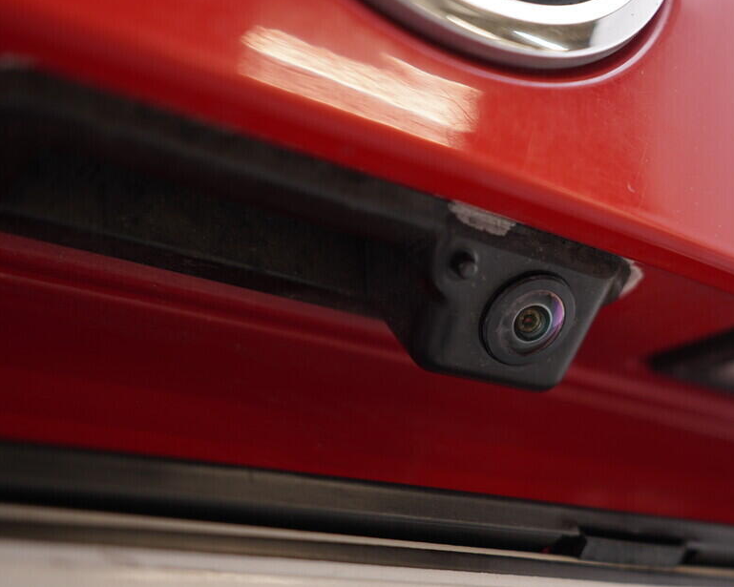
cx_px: 486
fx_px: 977
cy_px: 307
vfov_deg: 33.4
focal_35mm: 45
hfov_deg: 40.7
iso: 125
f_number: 2.8
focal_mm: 24
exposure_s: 1/40
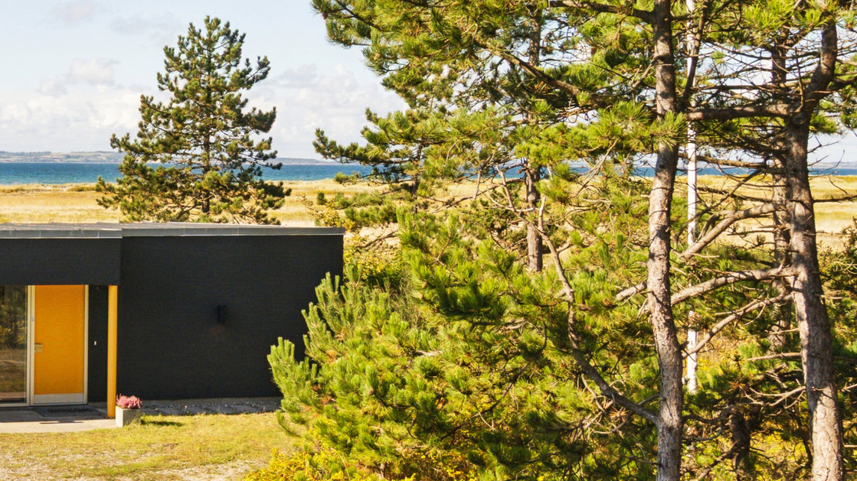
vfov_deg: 20.3
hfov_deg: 31.6
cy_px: 190
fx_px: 1341
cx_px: -76
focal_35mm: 59
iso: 200
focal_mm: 14
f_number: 8
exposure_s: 1/400
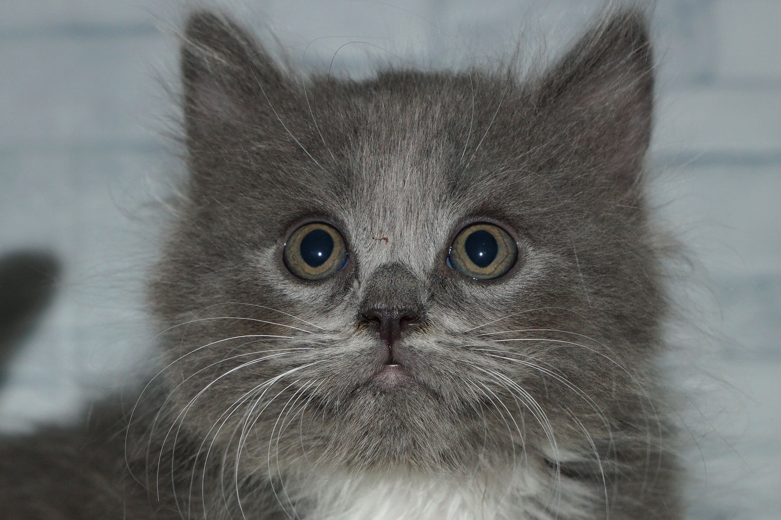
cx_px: 390
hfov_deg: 27.0
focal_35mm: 75
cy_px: 260
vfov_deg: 18.2
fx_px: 1626
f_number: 5.6
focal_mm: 50
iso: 100
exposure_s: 1/160
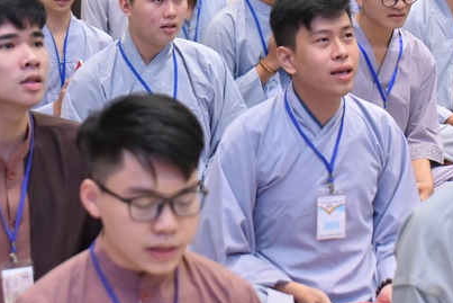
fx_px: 1422
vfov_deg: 12.1
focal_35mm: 113
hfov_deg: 18.1
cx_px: 165
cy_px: 64
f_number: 5
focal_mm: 70
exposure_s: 1/125
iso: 4000
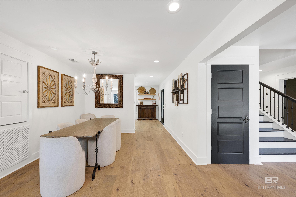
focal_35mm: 15
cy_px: 98
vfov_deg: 77.3
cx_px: 148
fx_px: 123
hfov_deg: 100.4
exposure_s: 1/8
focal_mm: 15
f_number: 11
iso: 400
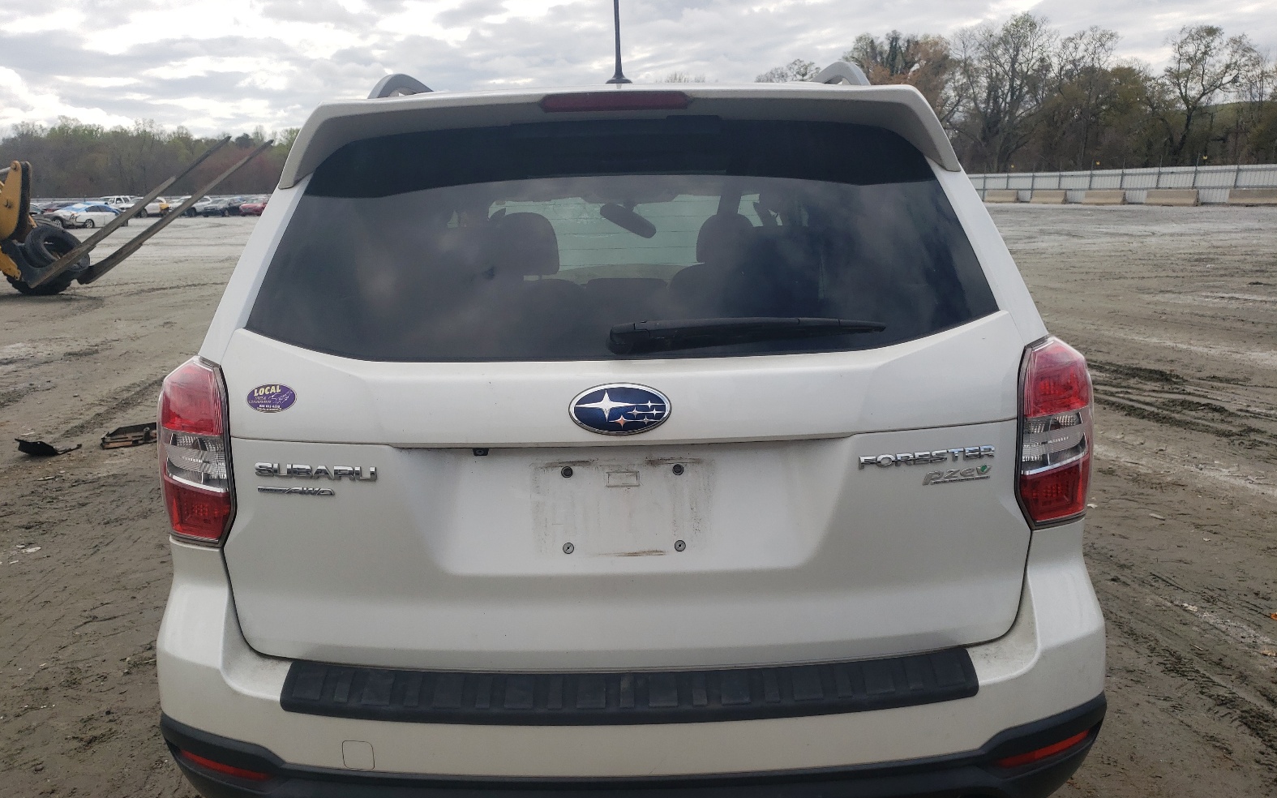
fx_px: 974
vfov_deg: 44.4
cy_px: 460
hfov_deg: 66.5
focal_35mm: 28
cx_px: 636
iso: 50
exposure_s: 1/3333
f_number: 1.5
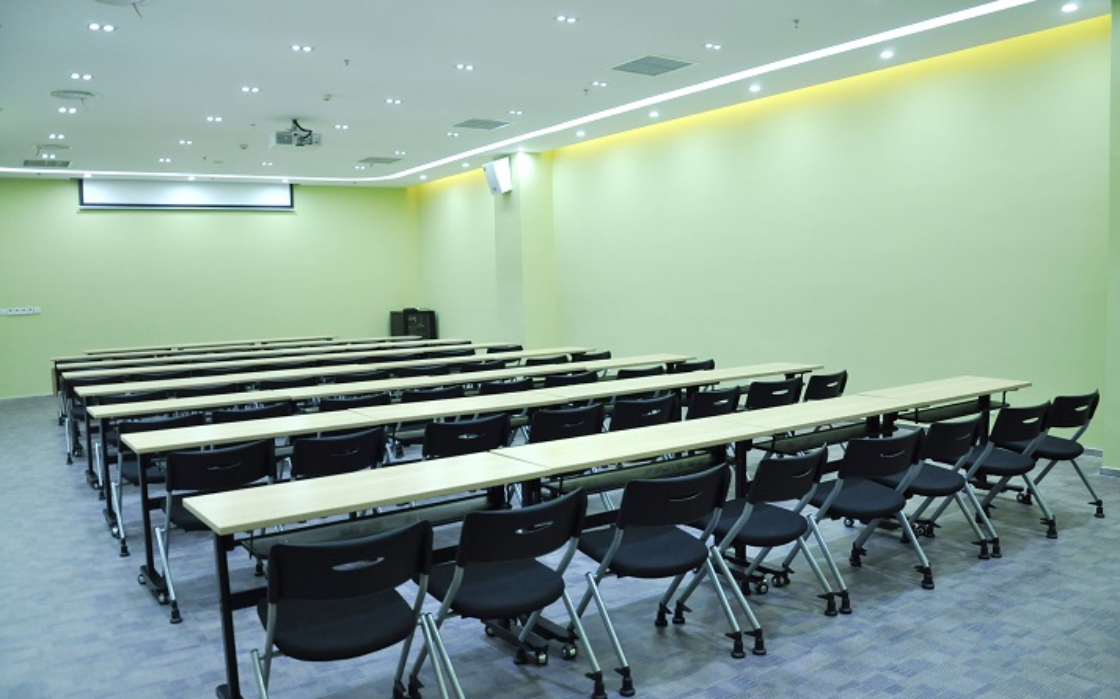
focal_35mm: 28
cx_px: 556
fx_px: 854
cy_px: 355
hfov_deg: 66.5
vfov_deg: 44.5
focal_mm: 18
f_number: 3.5
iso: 800
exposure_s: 1/60
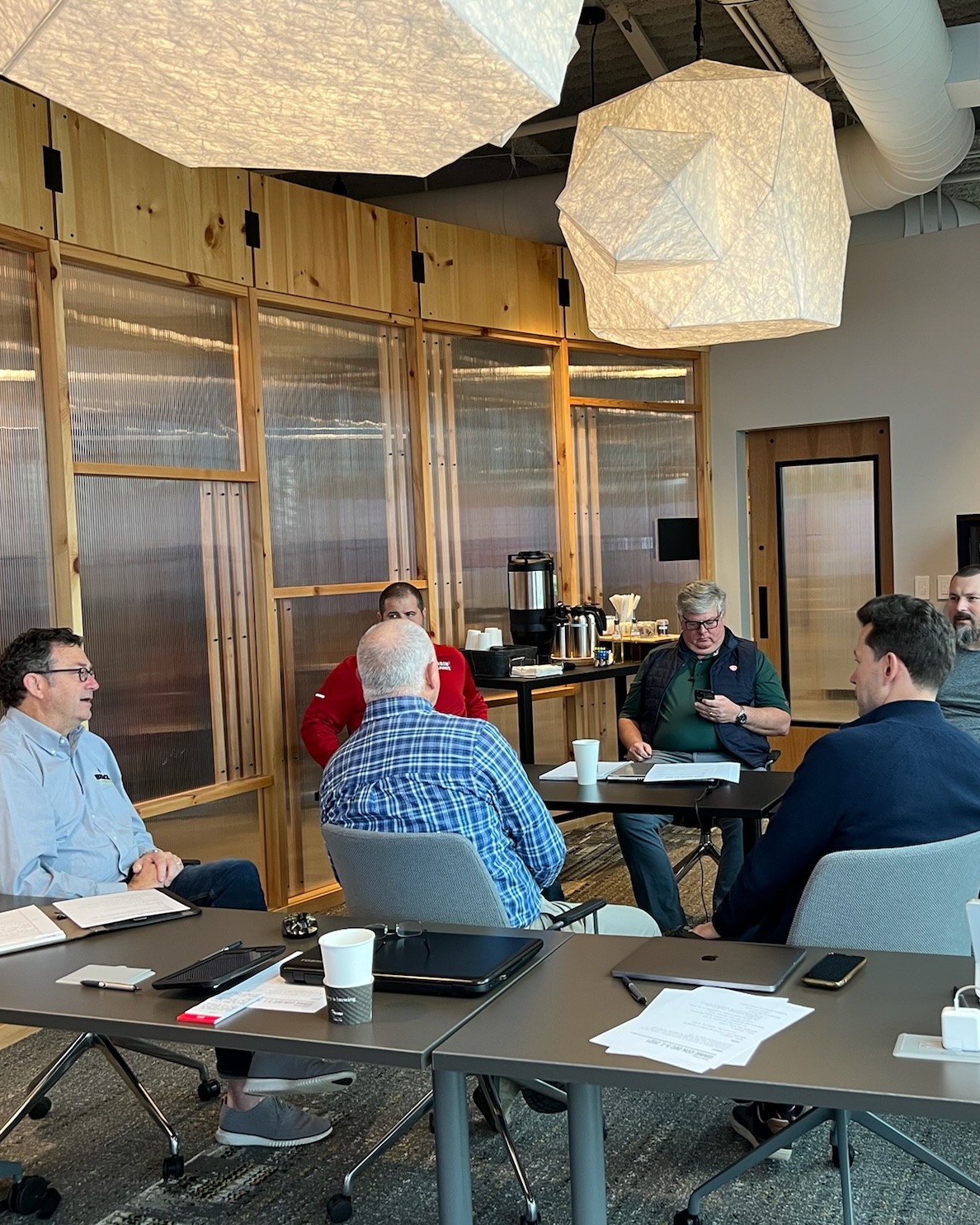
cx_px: 652
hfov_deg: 41.7
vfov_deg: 51.5
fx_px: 1269
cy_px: 594
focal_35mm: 35
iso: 80
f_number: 1.5
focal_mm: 5.7
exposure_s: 1/60
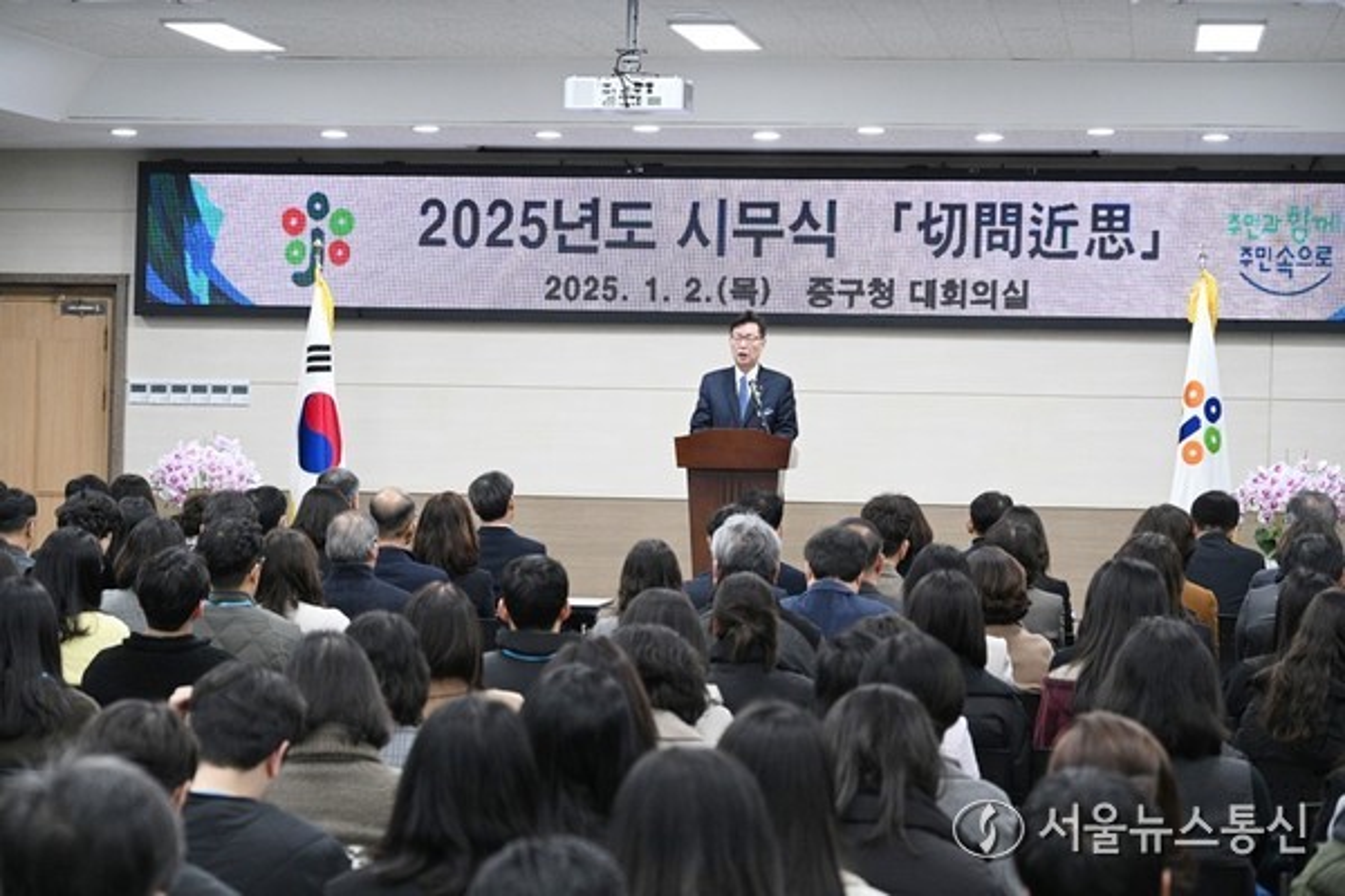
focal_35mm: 97
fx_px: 3624
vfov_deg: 14.1
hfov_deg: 21.0
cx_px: 672
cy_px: 448
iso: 2500
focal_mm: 97
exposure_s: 1/125
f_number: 6.3
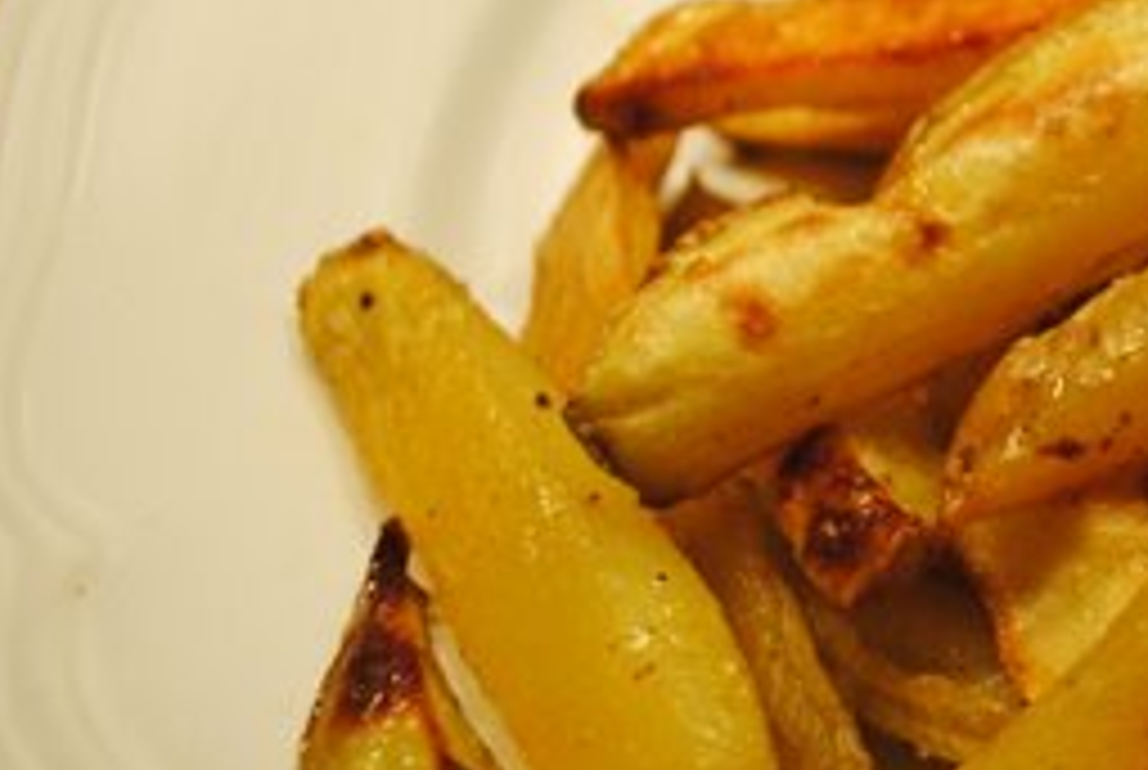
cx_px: 1396
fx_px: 3490
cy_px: 241
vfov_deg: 12.6
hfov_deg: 17.7
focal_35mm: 109
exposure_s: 1/30
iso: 320
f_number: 4.5
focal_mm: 29
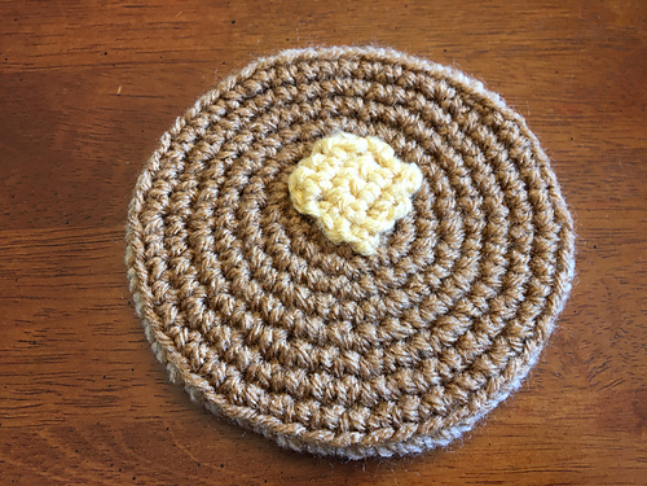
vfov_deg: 48.2
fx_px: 542
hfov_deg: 61.7
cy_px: 243
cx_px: 324
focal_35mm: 29
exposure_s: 1/30
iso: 64
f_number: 2.2
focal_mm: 4.15
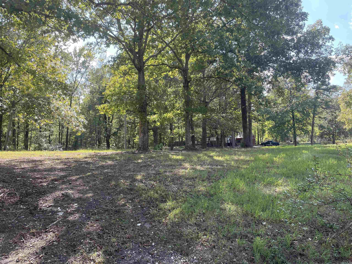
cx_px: 176
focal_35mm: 26
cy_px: 132
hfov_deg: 67.3
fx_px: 264
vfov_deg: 53.1
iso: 50
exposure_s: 1/606
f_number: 1.6
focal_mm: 4.2
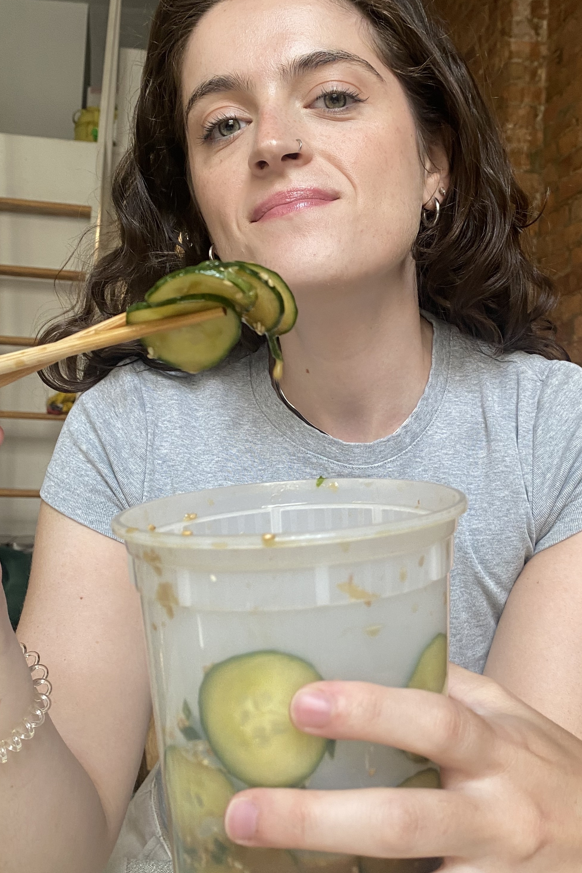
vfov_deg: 51.7
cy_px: 380
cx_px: 359
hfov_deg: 35.8
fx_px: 897
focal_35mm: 37
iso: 100
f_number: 1.8
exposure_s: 1/50
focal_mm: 4.25
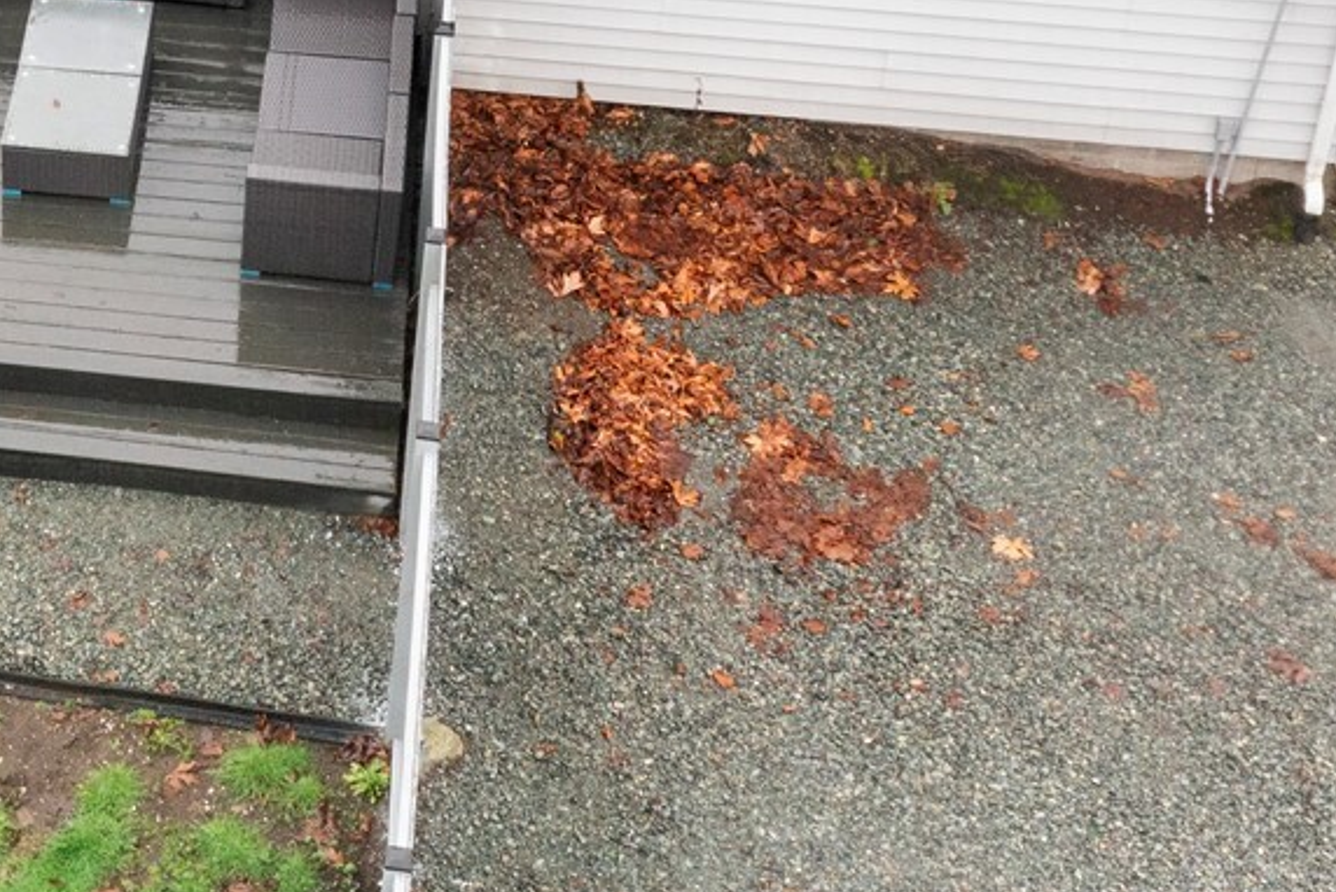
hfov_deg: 23.2
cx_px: -76
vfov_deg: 15.6
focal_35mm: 83
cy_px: -297
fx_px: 3082
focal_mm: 10.26
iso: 400
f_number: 6.3
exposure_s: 1/80
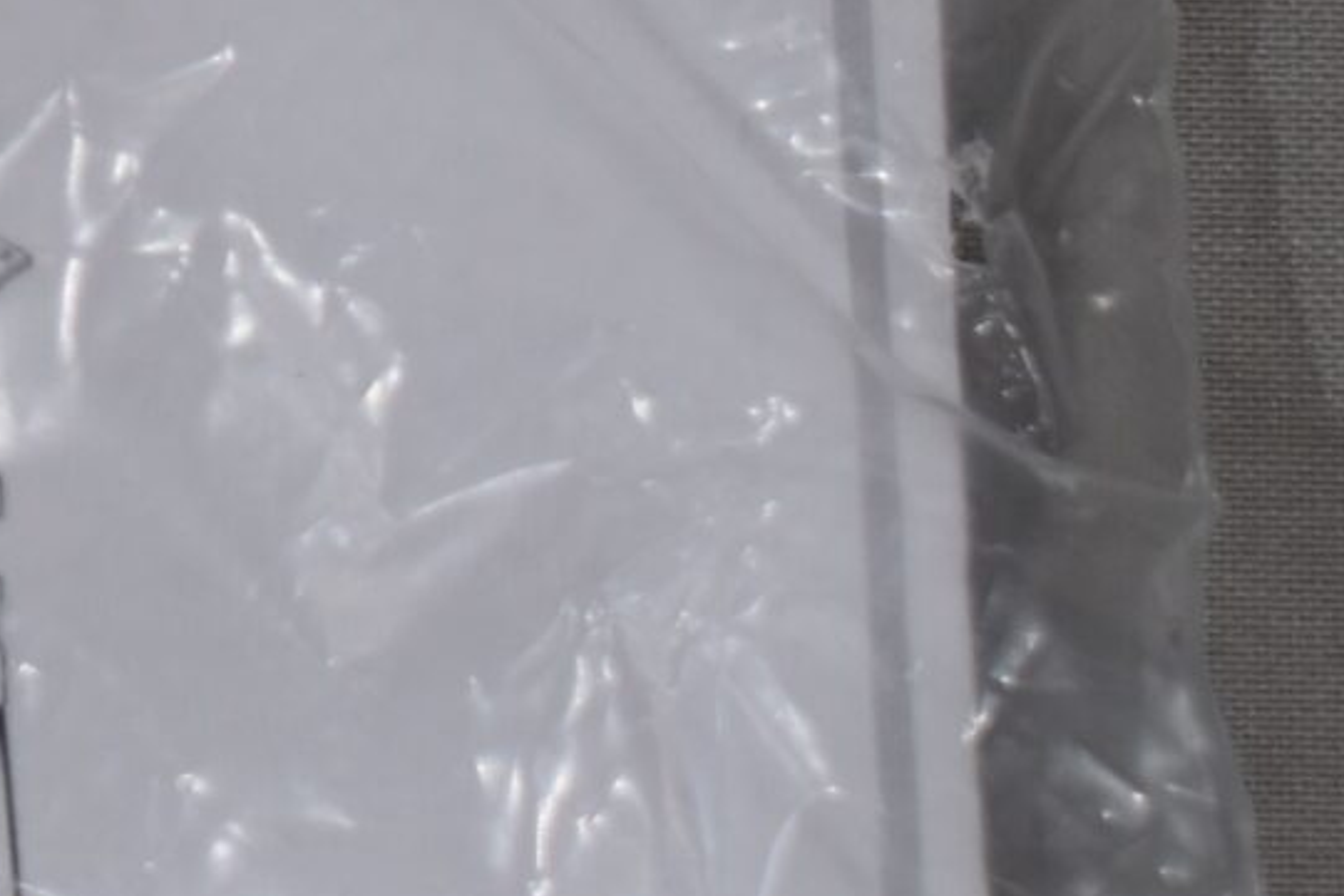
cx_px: -755
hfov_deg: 7.1
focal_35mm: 284
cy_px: -800
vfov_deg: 4.8
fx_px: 10605
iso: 220
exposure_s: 1/125
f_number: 5.6
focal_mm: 40
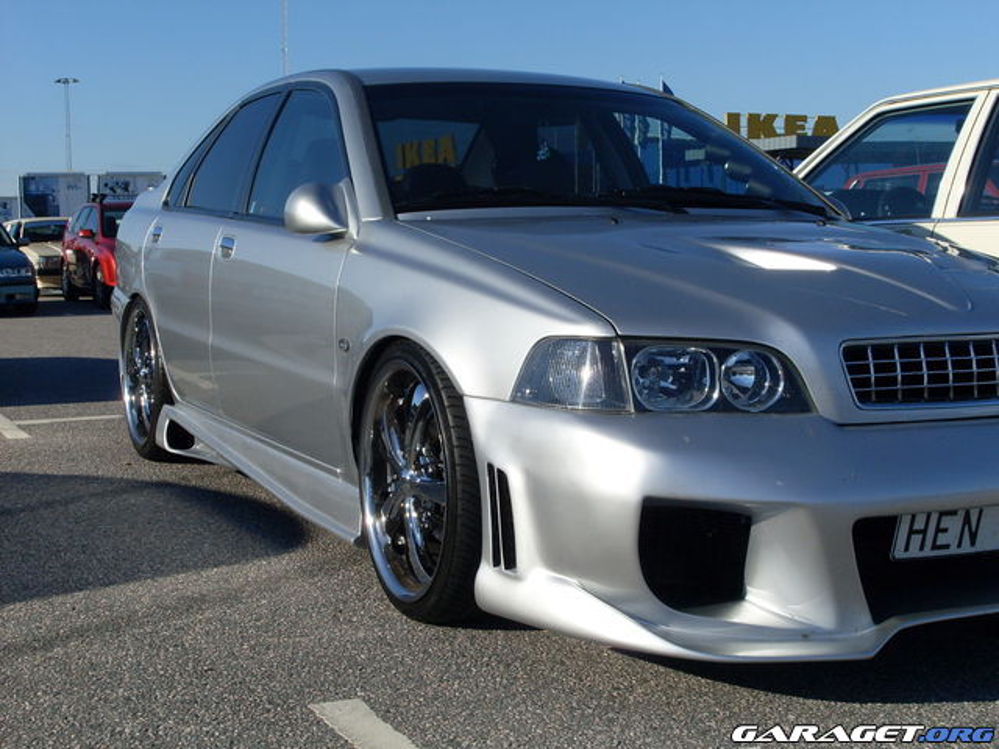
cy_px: 374
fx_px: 1732
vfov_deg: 24.4
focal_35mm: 60
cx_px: 500
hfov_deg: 32.2
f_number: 9.9
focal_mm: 9.9
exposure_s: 1/250
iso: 80
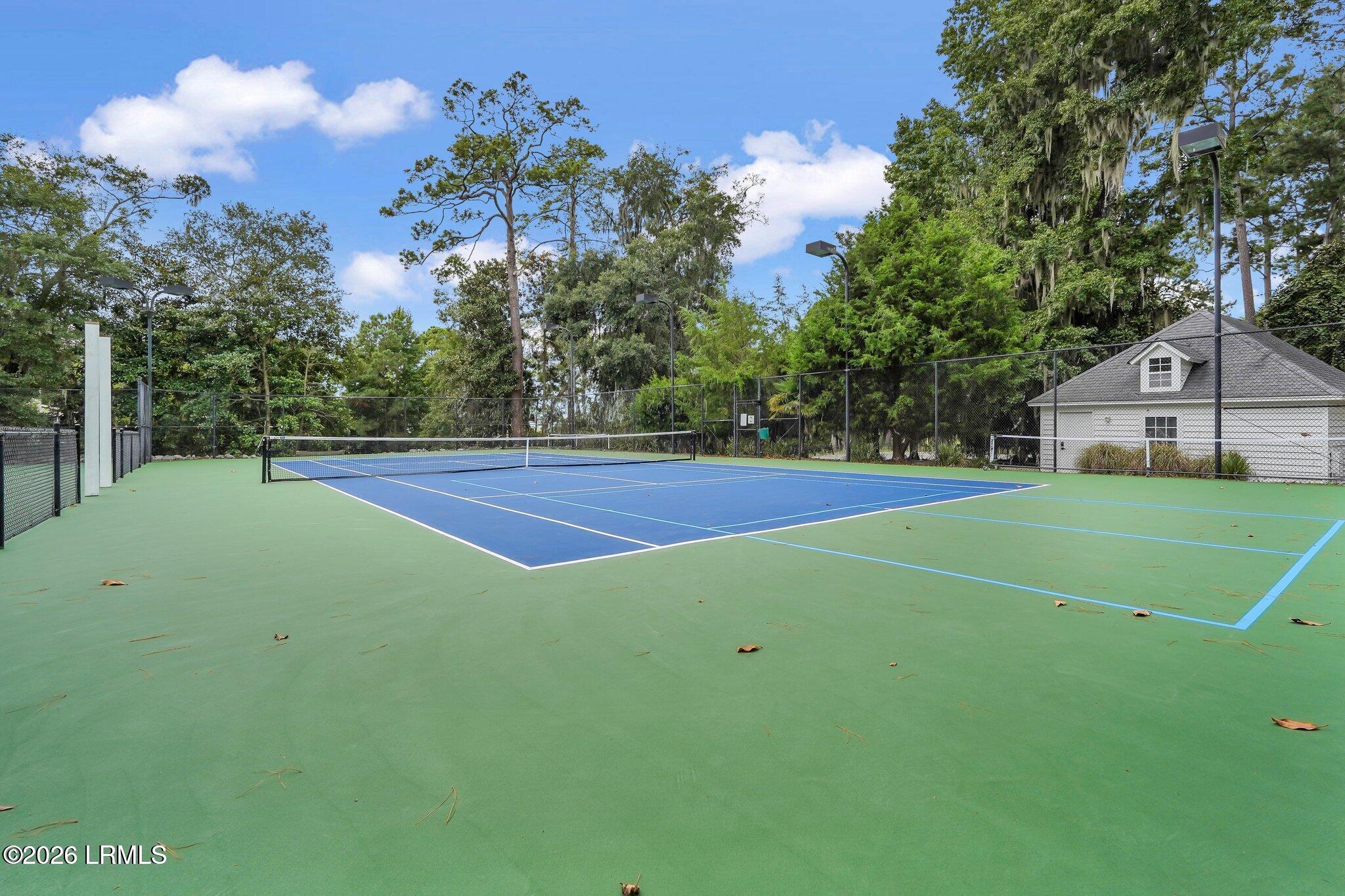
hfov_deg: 96.7
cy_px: 448
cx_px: 672
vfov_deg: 73.7
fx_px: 598
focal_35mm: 16
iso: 320
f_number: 9
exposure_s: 1/160
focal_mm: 16
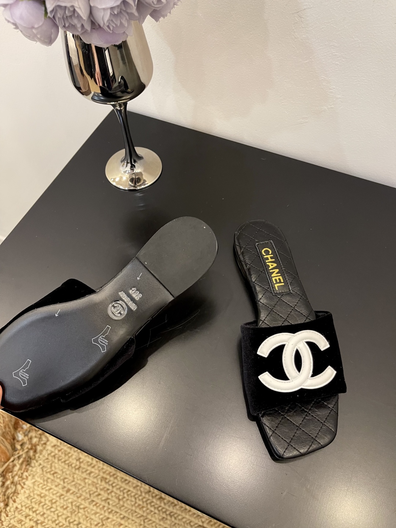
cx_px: 198
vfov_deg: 67.3
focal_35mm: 26
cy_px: 264
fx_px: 397
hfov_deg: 53.1
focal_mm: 5.1
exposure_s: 1/60
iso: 250
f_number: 1.6
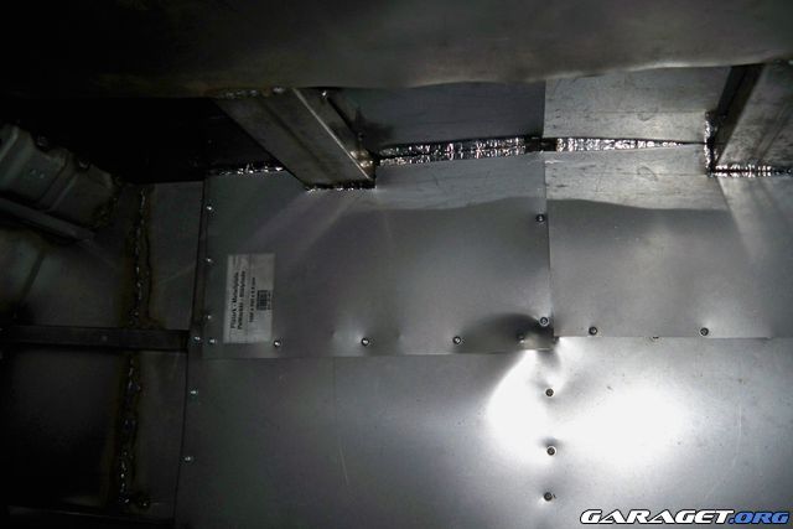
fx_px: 815
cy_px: 264
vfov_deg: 36.0
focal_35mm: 37
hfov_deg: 51.9
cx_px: 396
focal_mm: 7.9
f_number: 3.1
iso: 200
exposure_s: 1/30
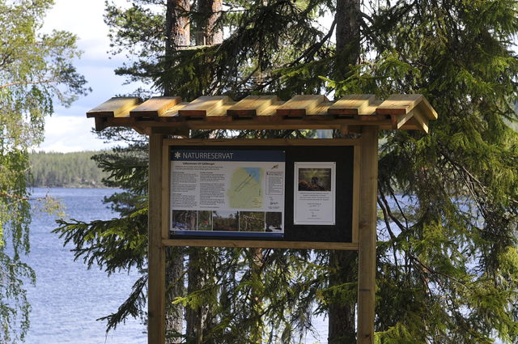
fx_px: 1832
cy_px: 172
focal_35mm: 128
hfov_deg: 16.1
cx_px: 259
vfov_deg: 10.7
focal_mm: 85
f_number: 8
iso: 250
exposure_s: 1/250
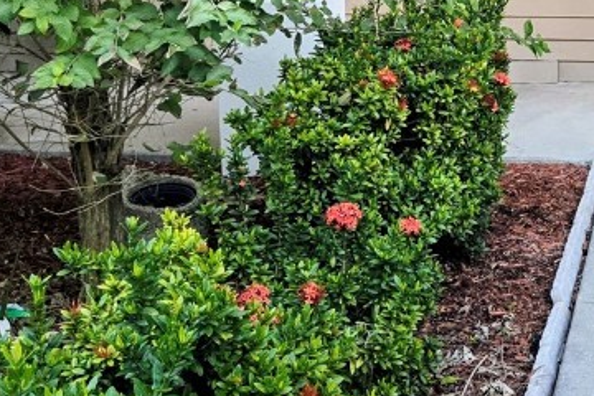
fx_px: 1122
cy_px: 63
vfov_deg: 19.7
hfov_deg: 28.7
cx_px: 516
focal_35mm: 68
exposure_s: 1/120
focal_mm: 5.4
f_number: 1.8
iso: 160
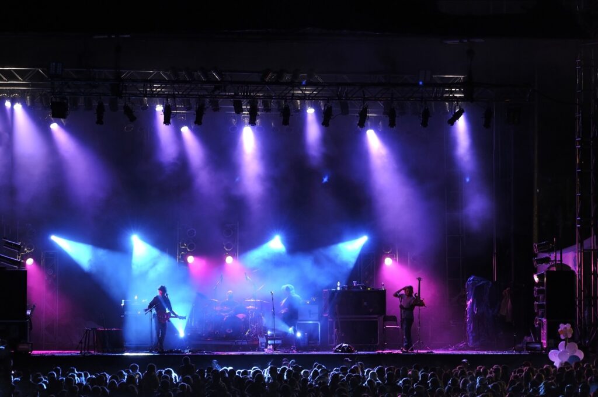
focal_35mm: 278
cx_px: 299
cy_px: 198
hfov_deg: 7.4
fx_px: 4604
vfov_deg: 4.9
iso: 400
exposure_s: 1/6
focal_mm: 185
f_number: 5.6
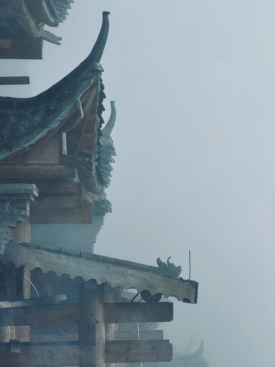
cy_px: 201
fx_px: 1419
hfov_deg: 11.1
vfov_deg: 14.7
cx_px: 133
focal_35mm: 134
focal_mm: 15.66
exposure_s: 1/1318
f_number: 2.8
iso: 50
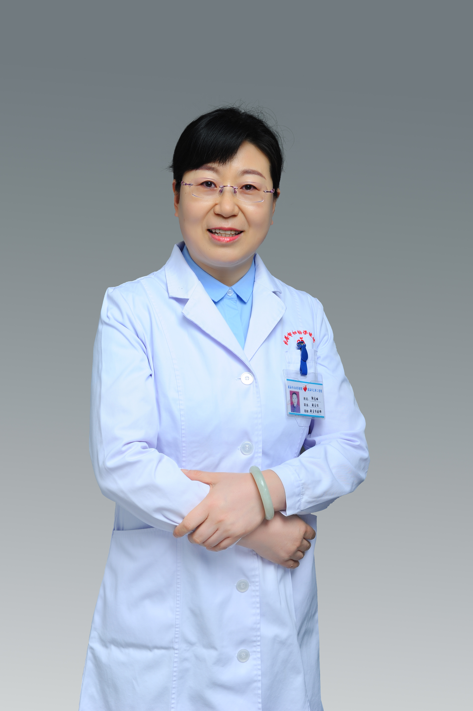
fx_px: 987
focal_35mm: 50
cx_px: 236
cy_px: 356
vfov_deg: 39.6
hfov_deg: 27.0
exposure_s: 1/160
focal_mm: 50
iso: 200
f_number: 7.1
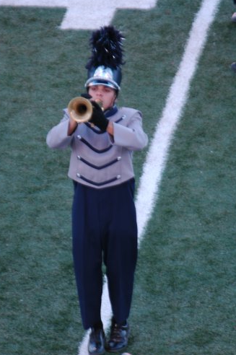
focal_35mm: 731
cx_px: 110
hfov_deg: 1.9
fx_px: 7203
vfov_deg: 2.8
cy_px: 177
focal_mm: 400
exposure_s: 1/80
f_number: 5.6
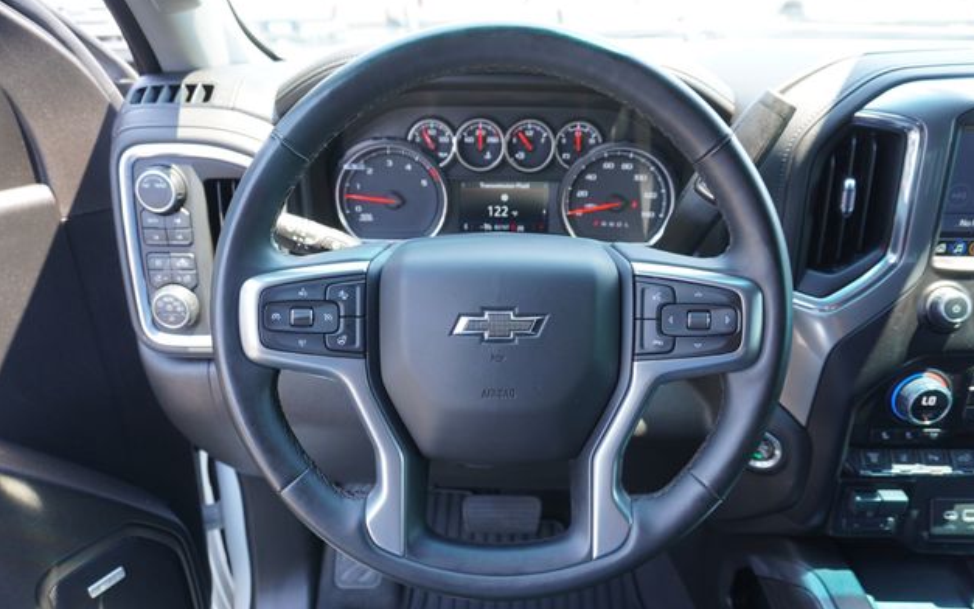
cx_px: 494
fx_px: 664
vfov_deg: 49.3
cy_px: 322
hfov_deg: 72.5
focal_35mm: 25
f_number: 4
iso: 160
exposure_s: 1/60
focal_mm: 16
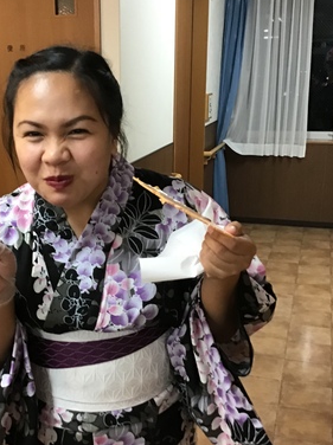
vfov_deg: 43.0
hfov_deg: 32.6
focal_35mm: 44
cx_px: 123
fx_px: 566
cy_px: 234
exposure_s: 1/30
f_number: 2.4
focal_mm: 3.3
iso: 125
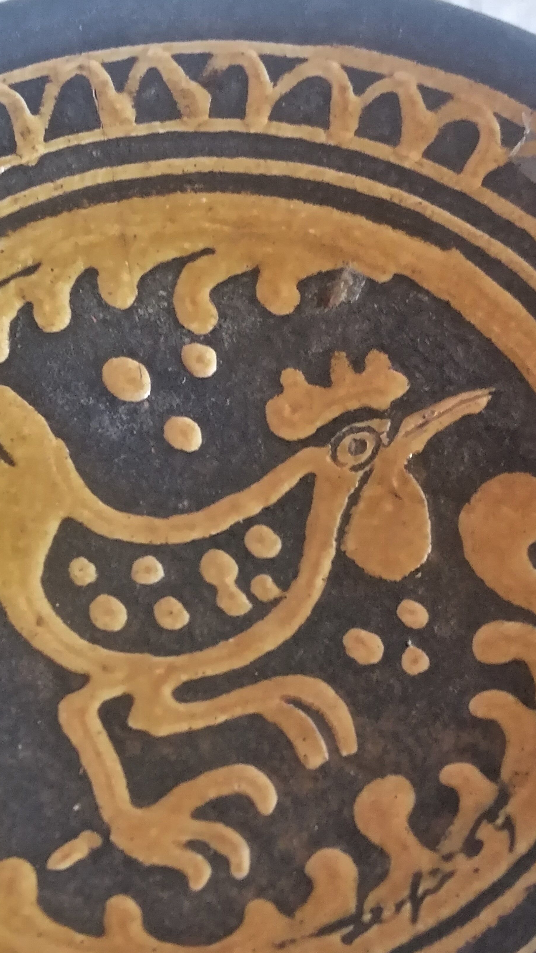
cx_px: 213
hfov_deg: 17.2
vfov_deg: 30.1
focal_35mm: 70
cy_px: 536
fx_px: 1769
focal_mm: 5.4
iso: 640
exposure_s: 1/25
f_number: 1.8
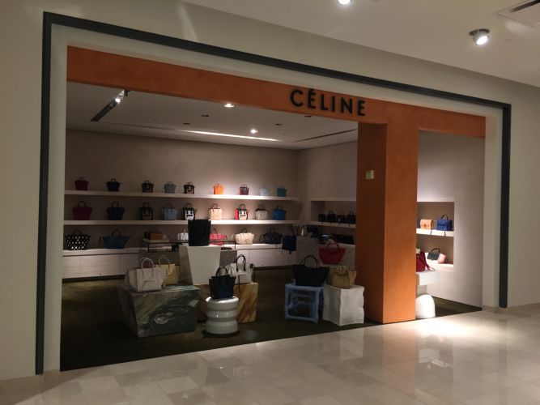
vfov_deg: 48.2
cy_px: 202
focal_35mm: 29
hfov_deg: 61.7
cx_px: 270
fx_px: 452
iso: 64
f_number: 2.2
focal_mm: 4.15
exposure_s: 1/30
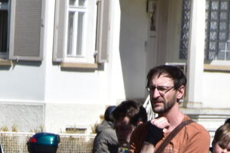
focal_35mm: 886
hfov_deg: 2.3
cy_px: 291
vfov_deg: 1.5
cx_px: -101
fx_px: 5657
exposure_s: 1/320
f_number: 16
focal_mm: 150
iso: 400
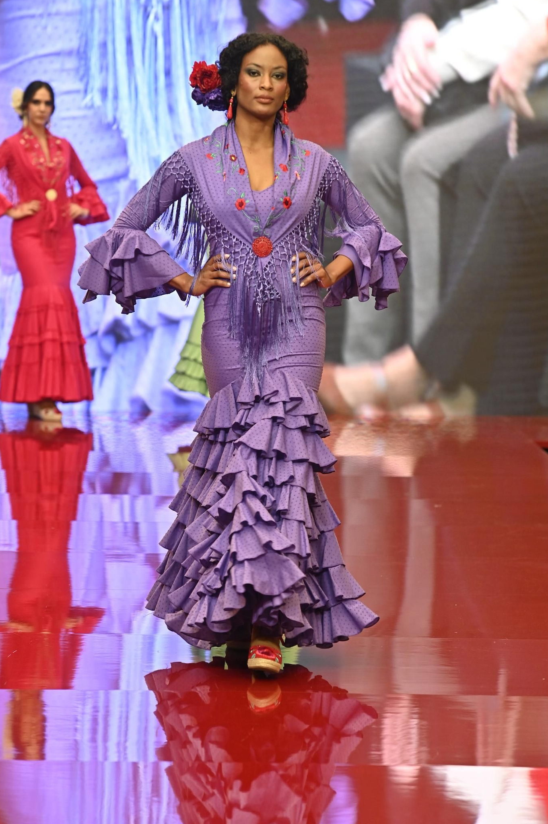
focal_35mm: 141
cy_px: 391
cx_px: 268
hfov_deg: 9.7
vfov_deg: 14.6
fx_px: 3224
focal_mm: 120
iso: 1000
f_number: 4.5
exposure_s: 1/400
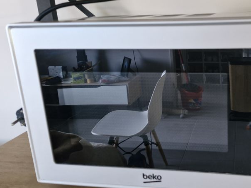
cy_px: 82
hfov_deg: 46.6
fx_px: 276
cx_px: 198
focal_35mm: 38
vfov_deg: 37.7
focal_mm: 5.54
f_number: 1.8
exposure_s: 1/50
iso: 640
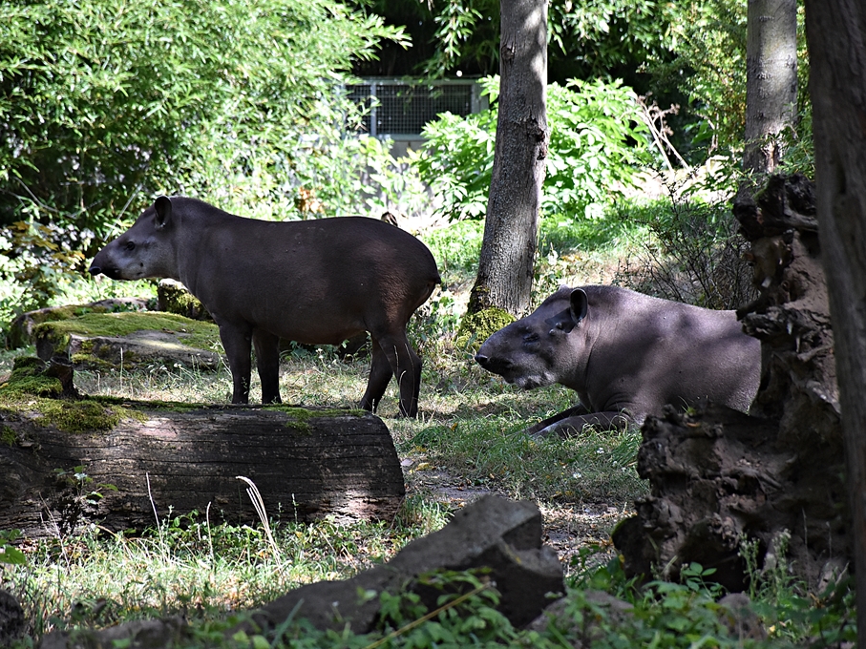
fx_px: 5703
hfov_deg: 8.7
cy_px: 325
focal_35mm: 228
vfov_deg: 6.5
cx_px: 414
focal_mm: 140
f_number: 5.6
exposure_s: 1/500
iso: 1100
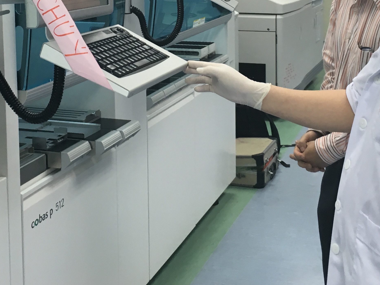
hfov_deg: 30.7
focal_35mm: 63
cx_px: 166
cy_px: 9
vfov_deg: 22.5
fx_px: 692
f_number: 2.2
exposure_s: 1/33
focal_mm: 4.15
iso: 64
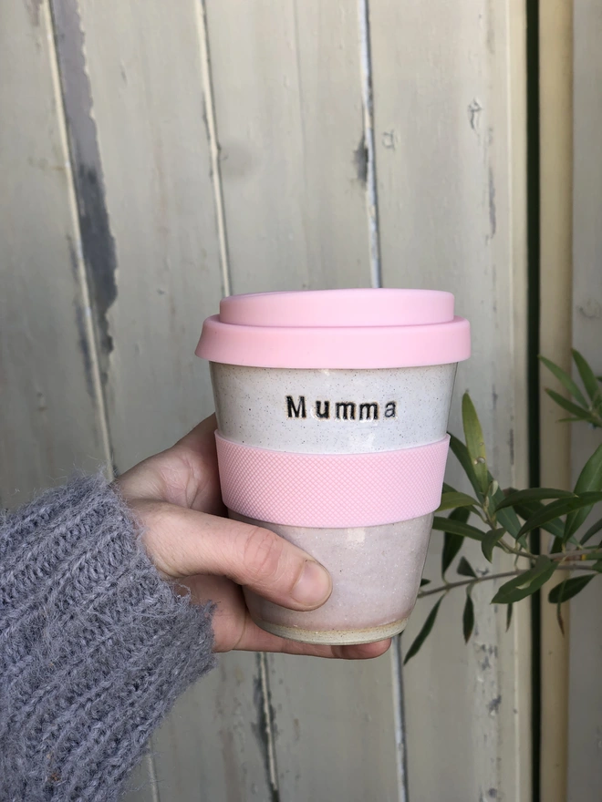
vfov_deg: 36.8
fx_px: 1206
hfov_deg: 28.0
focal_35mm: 52
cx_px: 301
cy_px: 401
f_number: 2.4
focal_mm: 6
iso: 16
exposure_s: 1/128
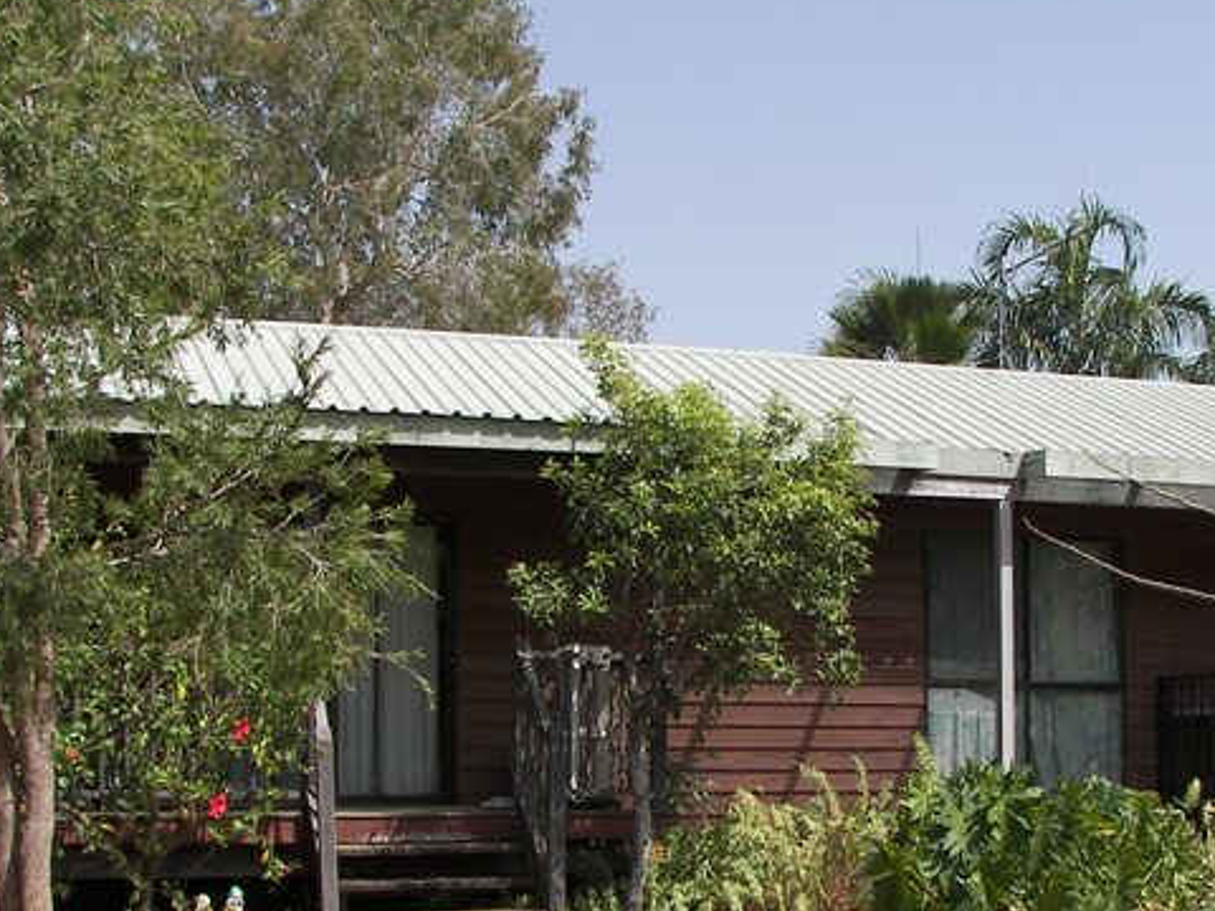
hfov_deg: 32.1
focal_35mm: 60
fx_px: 2106
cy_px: 559
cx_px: 734
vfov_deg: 24.4
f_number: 4
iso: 50
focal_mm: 6
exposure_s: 1/500
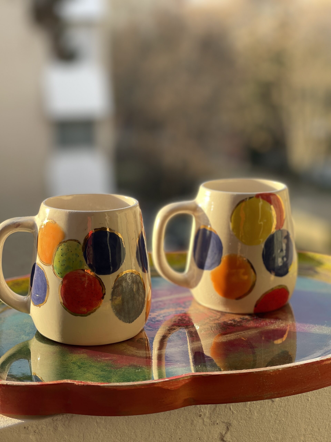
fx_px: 816
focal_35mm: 64
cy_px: 221
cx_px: 166
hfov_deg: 22.9
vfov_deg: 30.3
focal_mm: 7.5
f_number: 2.2
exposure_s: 1/121
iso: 25
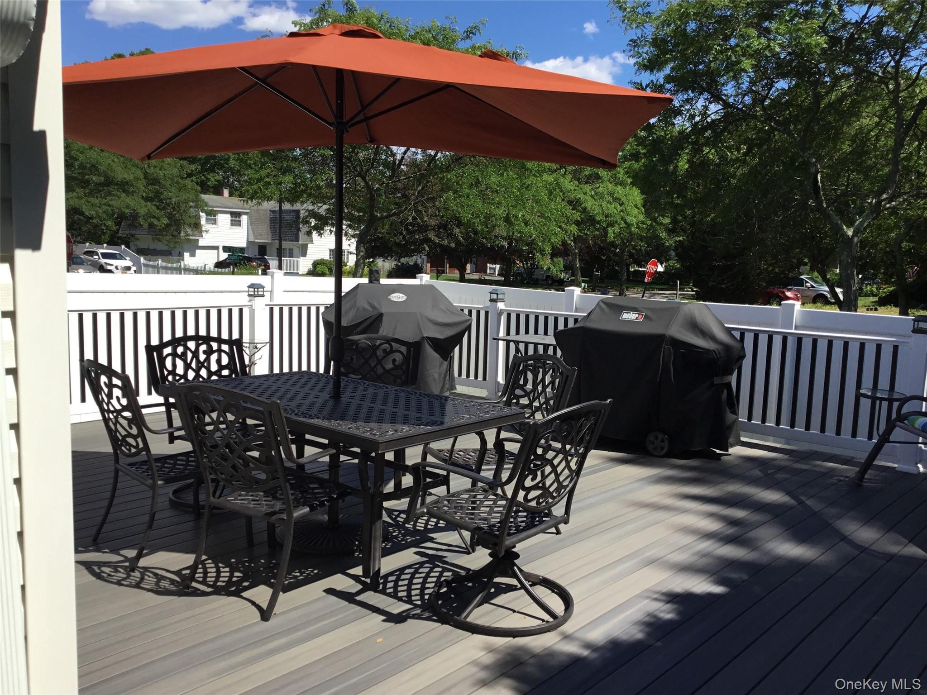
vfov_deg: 45.4
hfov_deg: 58.4
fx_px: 830
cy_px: 348
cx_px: 464
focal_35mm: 31
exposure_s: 1/1235
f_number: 2.4
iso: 25
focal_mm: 3.3
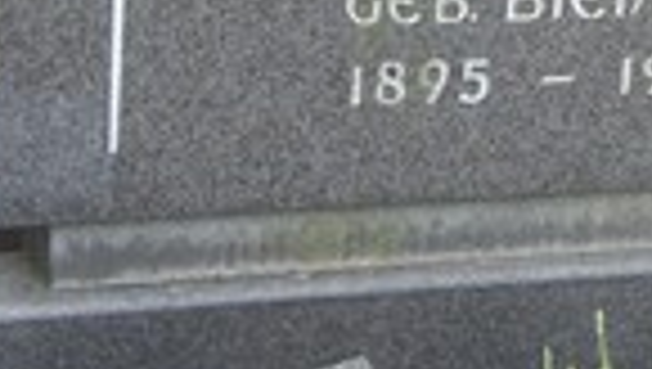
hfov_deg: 12.6
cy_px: -153
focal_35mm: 169
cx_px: 544
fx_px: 2926
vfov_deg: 7.1
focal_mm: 34
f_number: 4.5
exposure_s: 1/200
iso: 1000
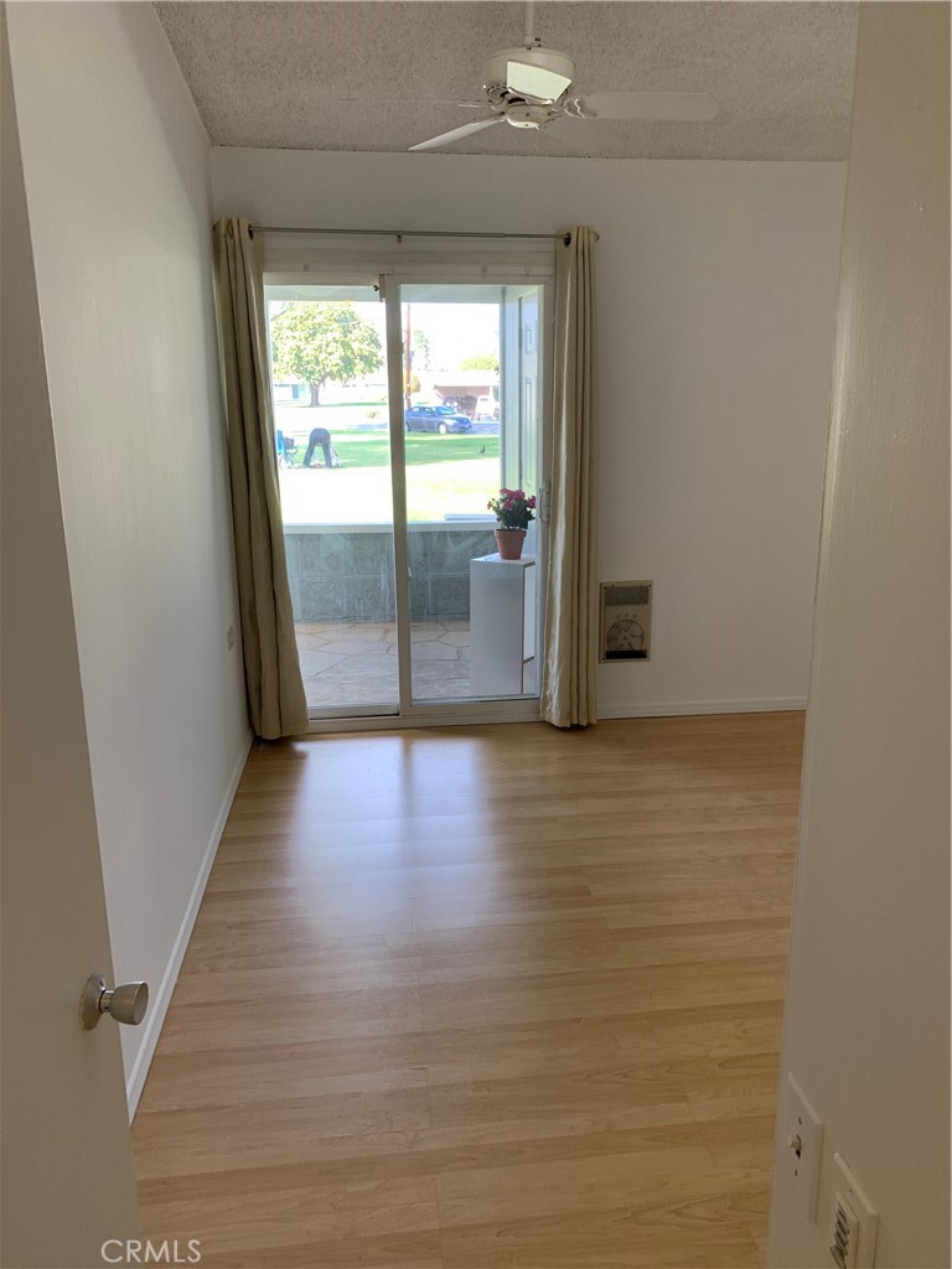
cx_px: 476
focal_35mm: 26
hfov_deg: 53.1
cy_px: 634
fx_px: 953
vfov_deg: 67.3
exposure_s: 1/60
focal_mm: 4.25
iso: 50
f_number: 1.8
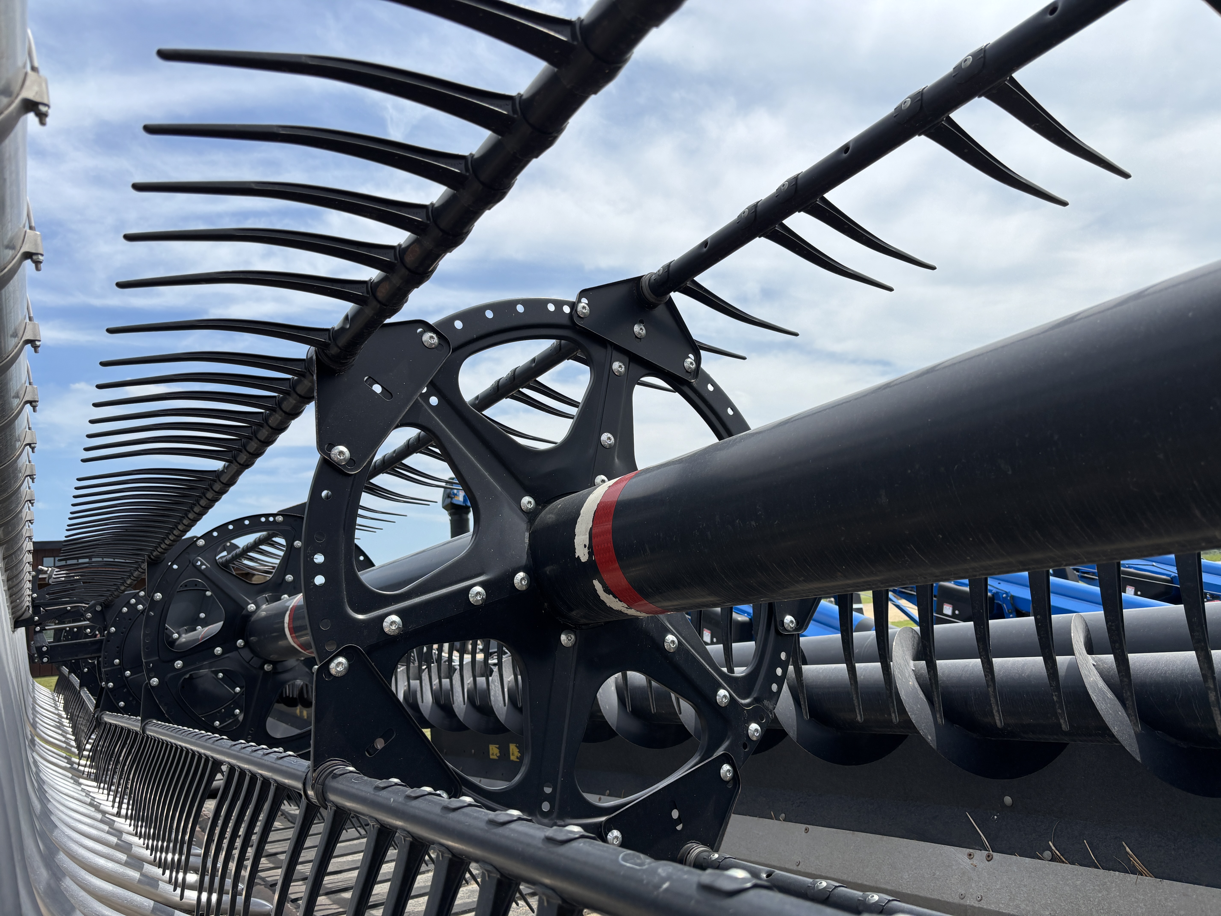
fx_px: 917
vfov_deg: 53.1
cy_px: 458
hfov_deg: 67.3
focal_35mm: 26
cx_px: 610
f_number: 1.6
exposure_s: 1/4255
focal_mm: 5.96
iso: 50
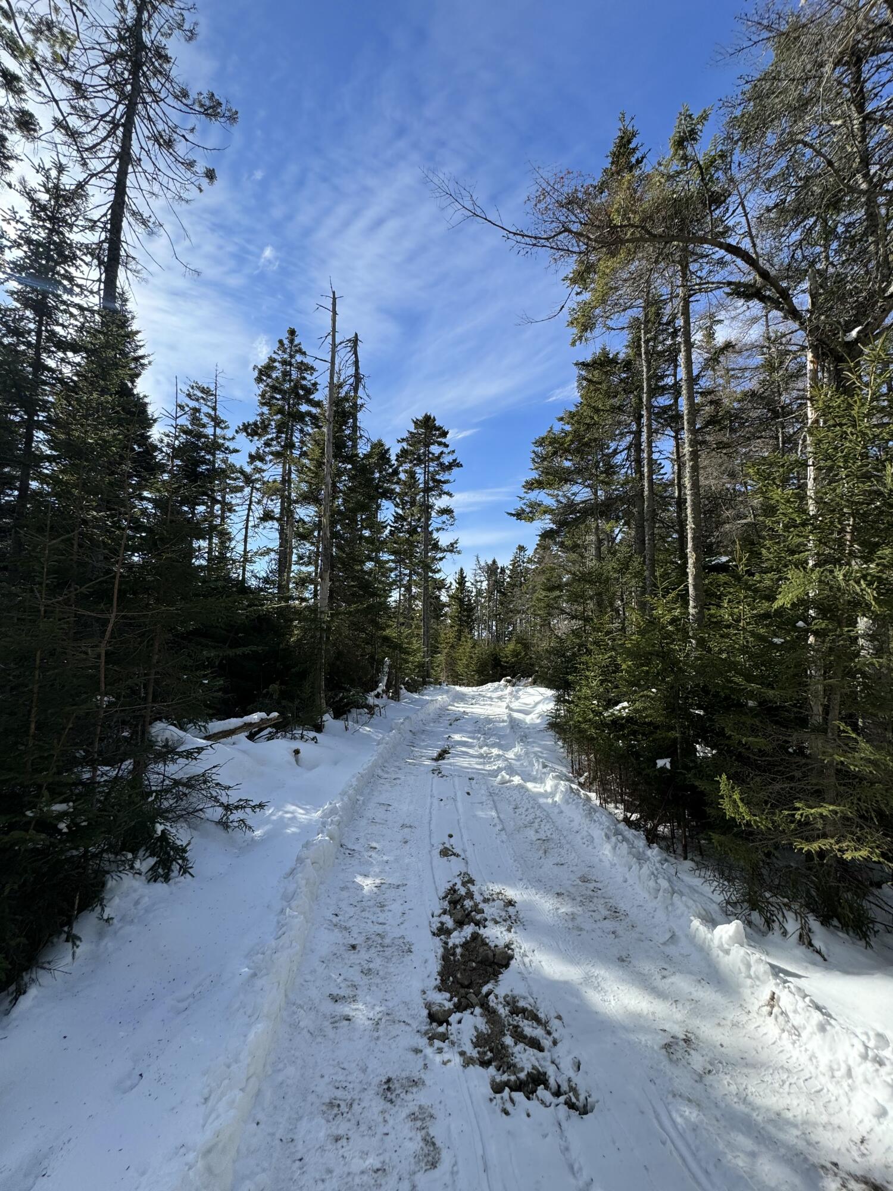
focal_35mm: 14
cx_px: 446
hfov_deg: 85.7
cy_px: 596
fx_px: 482
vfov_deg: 102.1
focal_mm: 2.22
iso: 40
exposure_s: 1/1449
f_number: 2.2
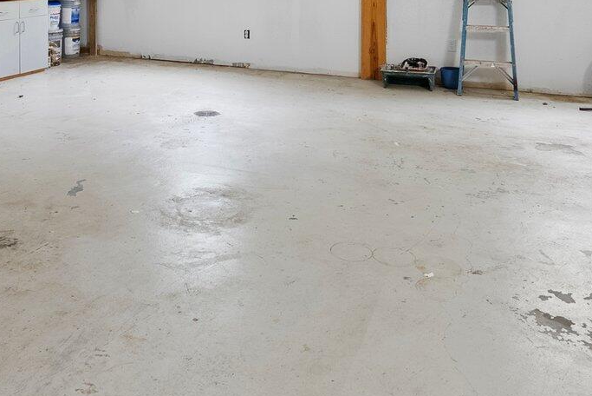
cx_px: 202
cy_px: -34
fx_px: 642
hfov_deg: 48.8
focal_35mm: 39
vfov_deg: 30.7
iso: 640
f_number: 10
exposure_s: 1/4
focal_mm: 13
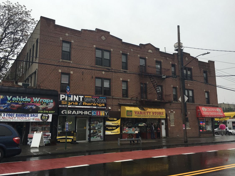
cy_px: 86
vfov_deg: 45.4
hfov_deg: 58.3
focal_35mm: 31
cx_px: 122
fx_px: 210
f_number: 2.2
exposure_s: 1/310
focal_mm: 4.15
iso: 25
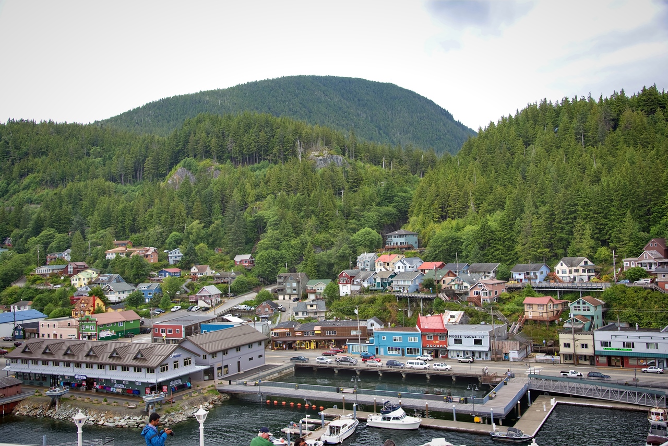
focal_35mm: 32
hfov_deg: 58.7
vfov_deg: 41.1
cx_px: 334
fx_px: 594
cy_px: 223
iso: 100
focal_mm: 32
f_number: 5
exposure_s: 1/100
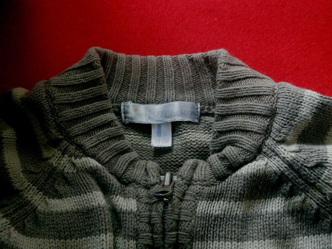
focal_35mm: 50
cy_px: 124
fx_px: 480
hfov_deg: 38.2
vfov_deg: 29.1
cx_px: 166
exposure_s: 1/13
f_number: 4
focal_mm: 8.9
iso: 400
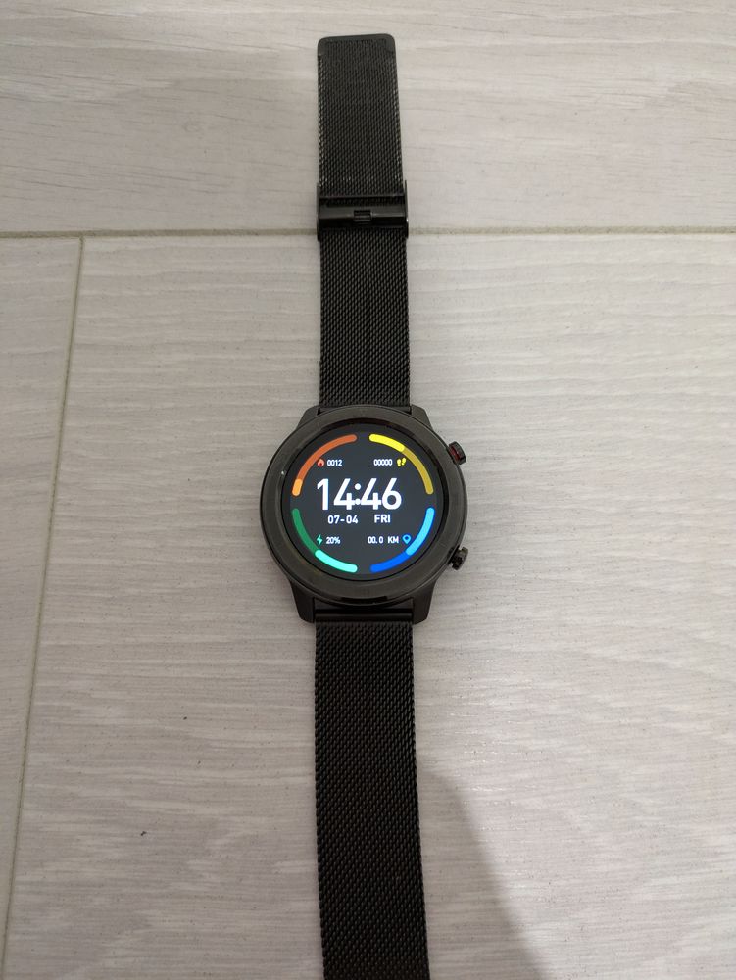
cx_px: 368
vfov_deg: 69.4
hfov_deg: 54.9
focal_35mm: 25
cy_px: 490
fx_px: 708
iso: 275
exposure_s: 1/50
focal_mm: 5.43
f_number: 1.89
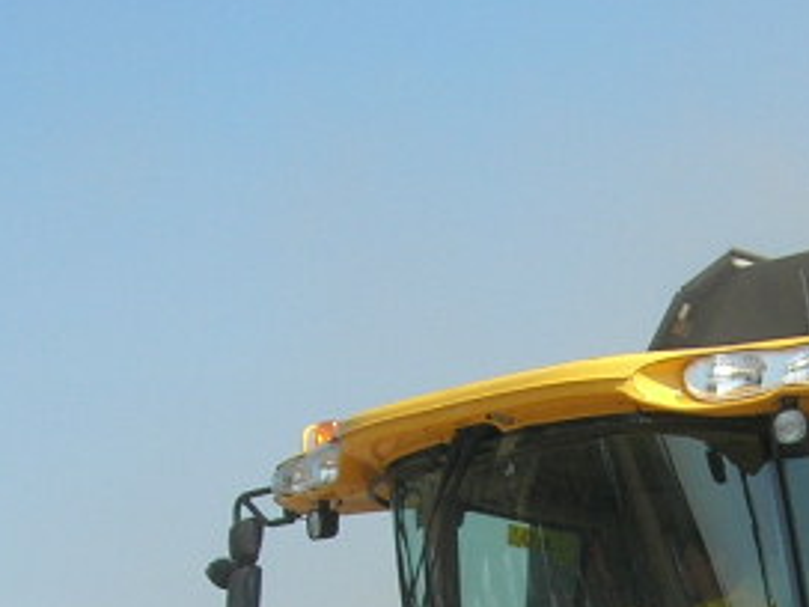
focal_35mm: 143
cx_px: 779
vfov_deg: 10.1
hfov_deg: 13.6
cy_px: 881
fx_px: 3342
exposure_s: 1/512
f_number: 4.8
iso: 64
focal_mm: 7.8
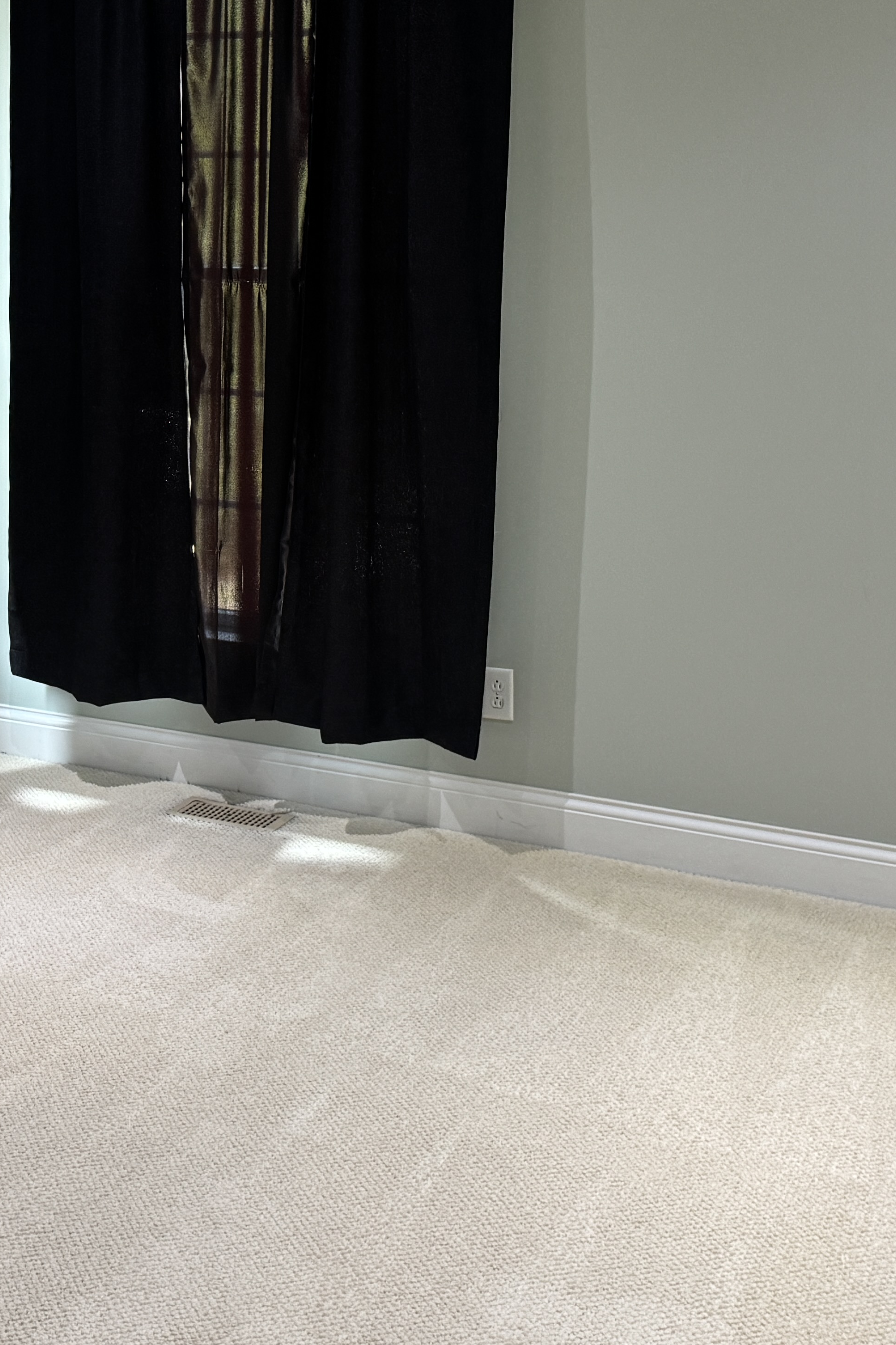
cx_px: 278
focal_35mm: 49
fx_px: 1829
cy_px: 489
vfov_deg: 40.0
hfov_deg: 27.3
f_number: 1.78
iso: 250
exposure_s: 1/60
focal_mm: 6.76
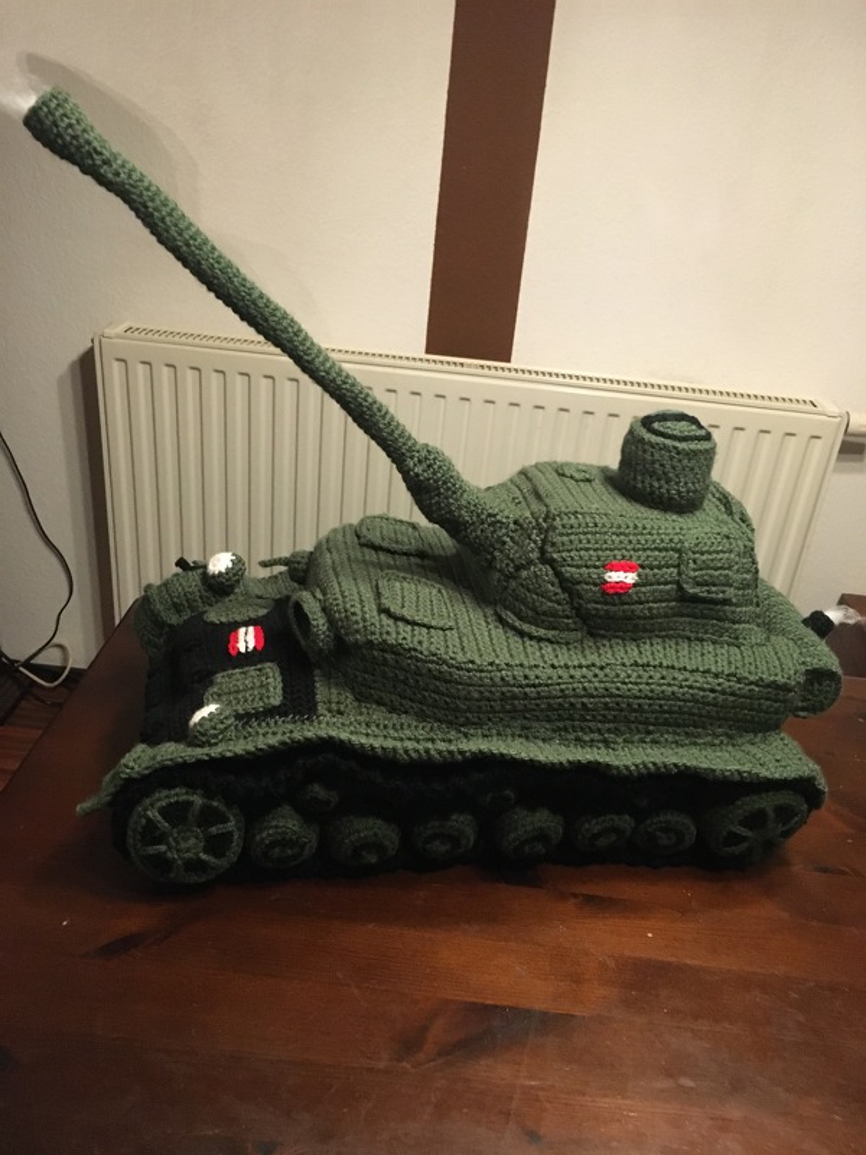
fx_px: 967
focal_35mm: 29
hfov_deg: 48.2
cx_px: 433
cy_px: 578
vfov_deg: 61.7
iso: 320
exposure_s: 1/17
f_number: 2.2
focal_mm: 4.15
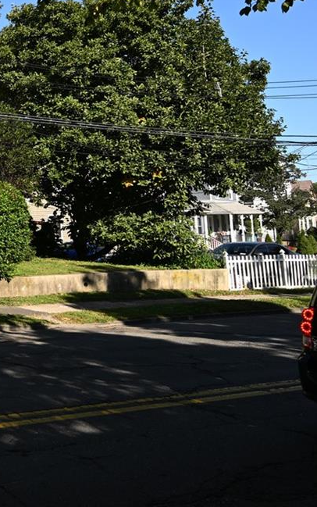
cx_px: -173
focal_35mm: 45
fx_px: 622
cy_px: 165
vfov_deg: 43.7
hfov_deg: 22.7
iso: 100
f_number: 6.3
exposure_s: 1/320
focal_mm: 14
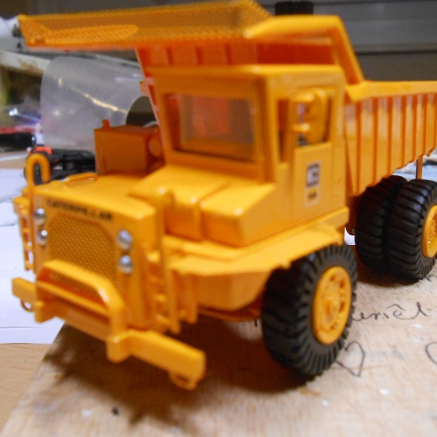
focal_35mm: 38
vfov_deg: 43.9
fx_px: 543
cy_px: 213
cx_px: 243
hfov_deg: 43.8
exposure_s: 1/30
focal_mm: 5.3
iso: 400
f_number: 3.8
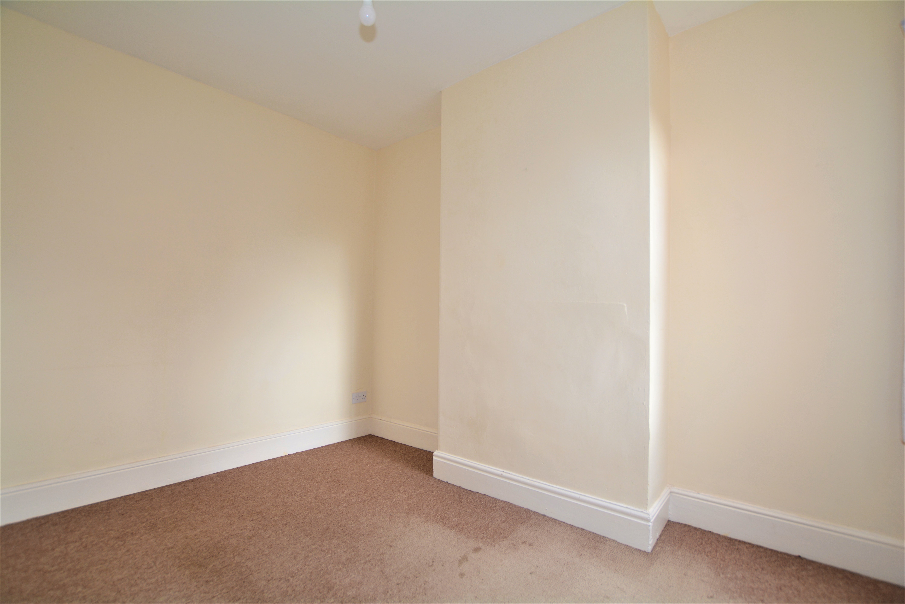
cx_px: 452
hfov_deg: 100.4
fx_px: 377
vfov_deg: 77.3
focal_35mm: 15
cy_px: 302
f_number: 4
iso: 200
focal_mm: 10
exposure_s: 1/80
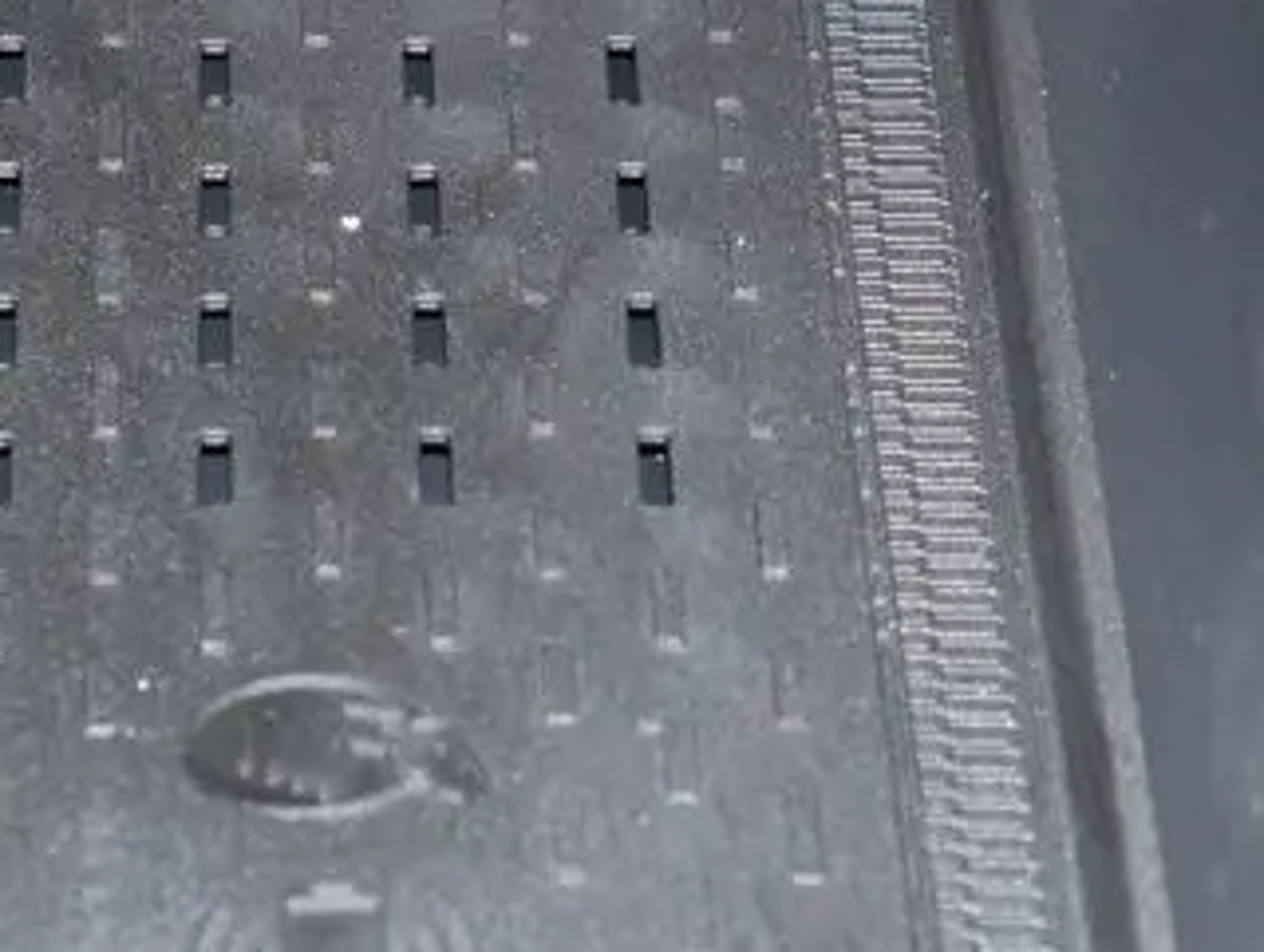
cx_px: 336
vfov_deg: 12.0
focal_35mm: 124
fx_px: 4535
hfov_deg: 15.8
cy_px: 350
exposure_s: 1/60
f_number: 5.4
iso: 800
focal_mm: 31
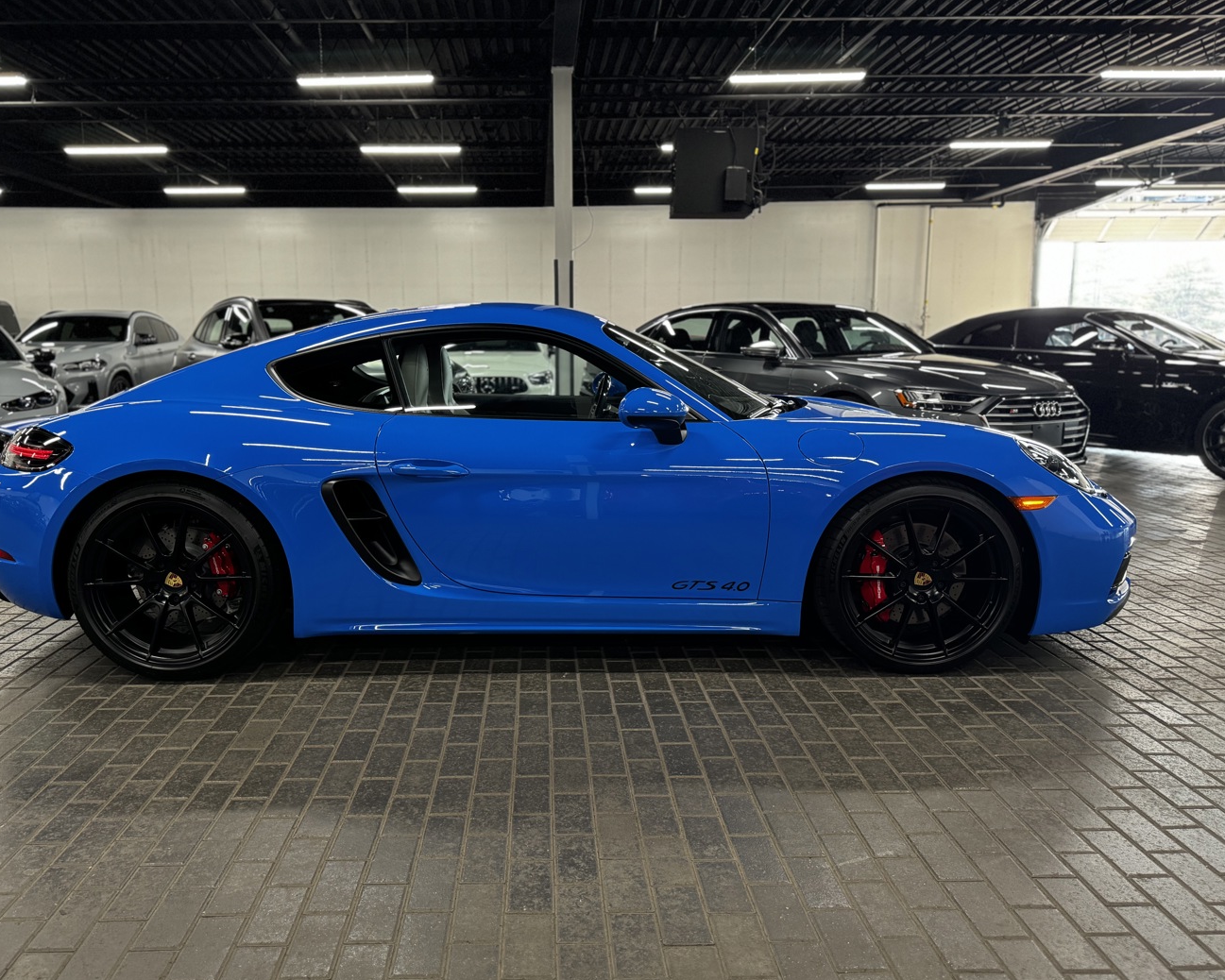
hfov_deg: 65.9
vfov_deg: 54.9
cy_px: 489
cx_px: 551
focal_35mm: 26
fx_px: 943
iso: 400
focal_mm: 6.86
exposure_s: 1/60
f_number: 1.78
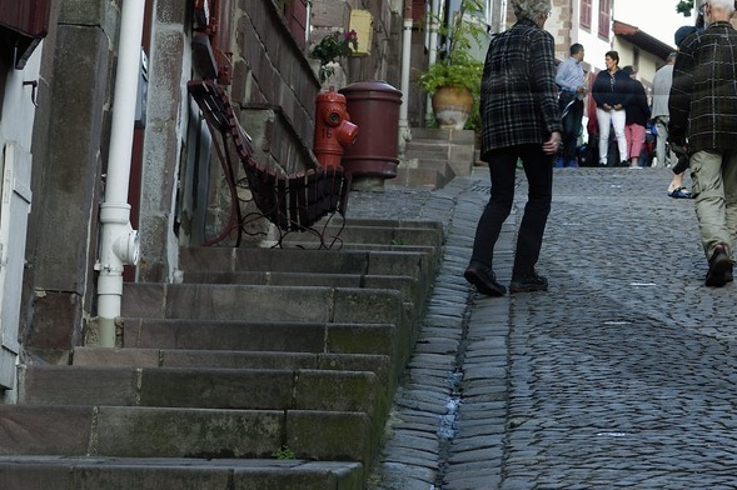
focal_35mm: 190
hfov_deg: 10.7
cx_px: 822
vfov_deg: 7.2
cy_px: -110
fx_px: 3887
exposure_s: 1/125
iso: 400
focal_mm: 70
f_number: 7.1
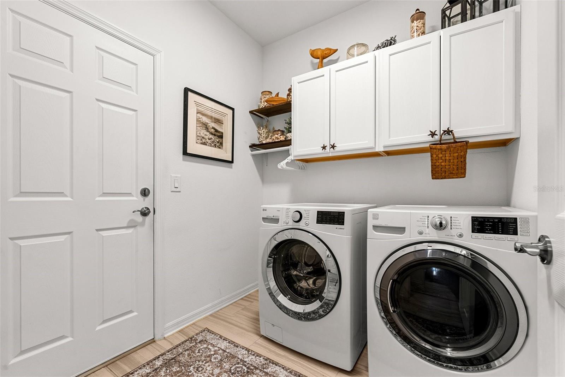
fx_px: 220
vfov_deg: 81.2
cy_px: 188
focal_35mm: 14
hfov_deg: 104.2
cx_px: 282
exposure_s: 1/2.5
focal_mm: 14
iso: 320
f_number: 8
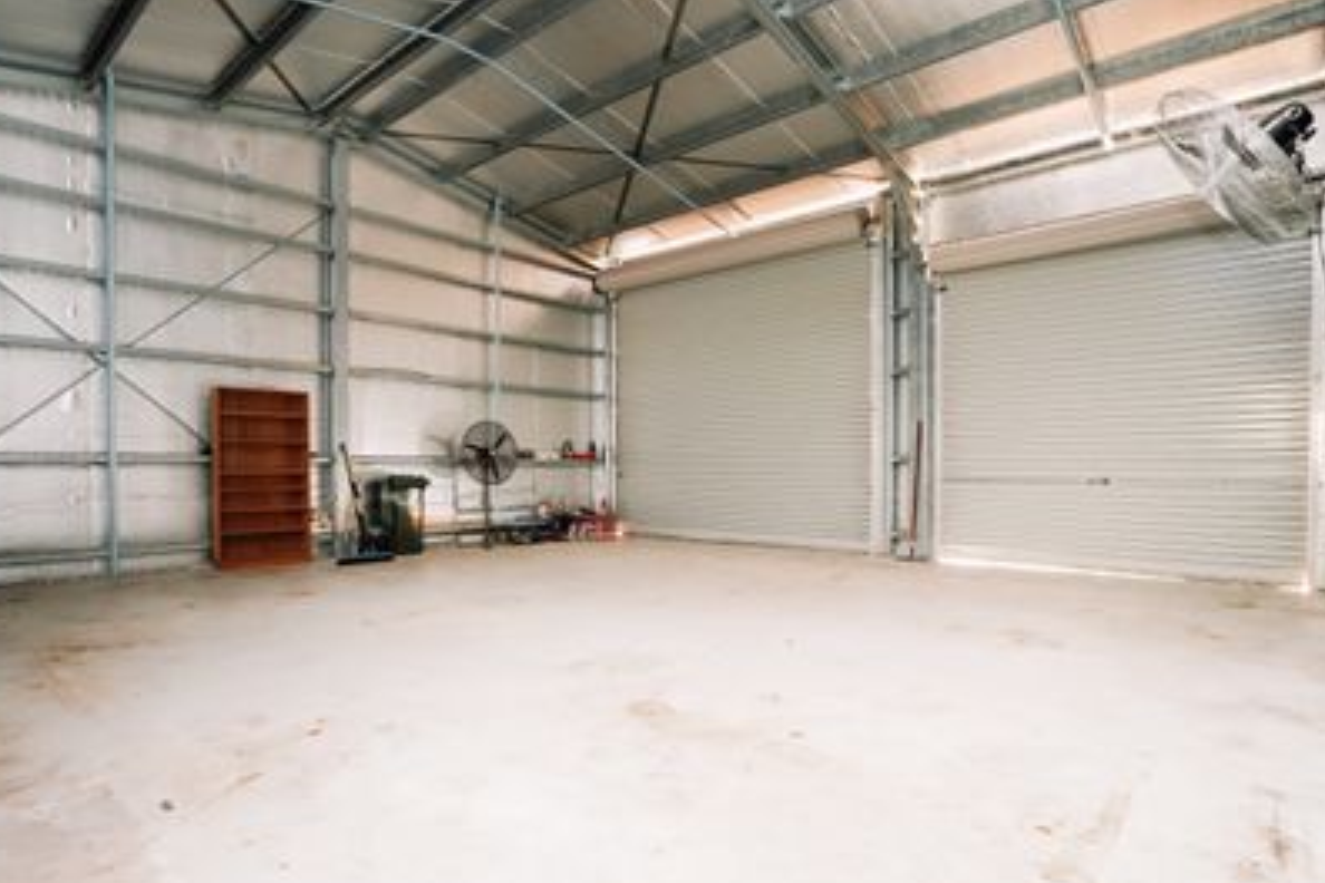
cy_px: 493
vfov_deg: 64.4
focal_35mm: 19
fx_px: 699
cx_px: 632
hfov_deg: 86.9
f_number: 5.6
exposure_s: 5
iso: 400
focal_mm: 16
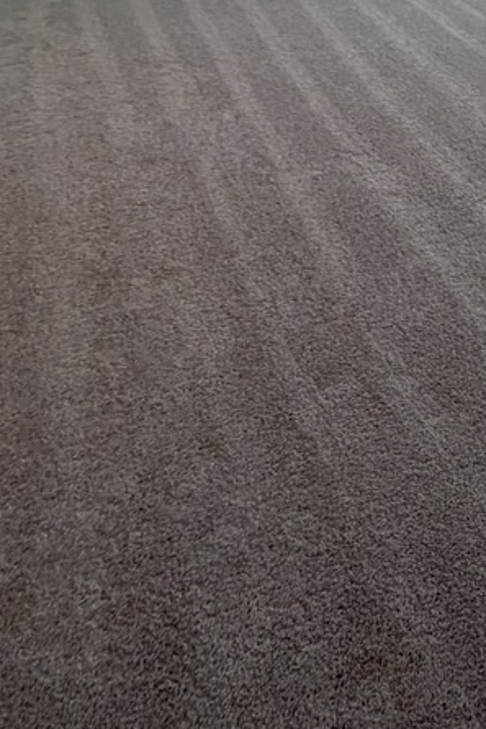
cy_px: -147
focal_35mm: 47
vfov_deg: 33.9
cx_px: 599
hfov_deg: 25.4
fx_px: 952
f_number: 2.2
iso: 125
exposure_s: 1/120
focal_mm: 2.22
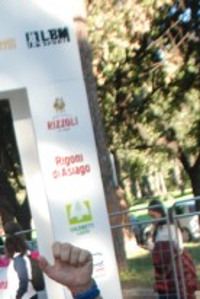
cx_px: -44
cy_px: 395
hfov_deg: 12.7
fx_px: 872
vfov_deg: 18.1
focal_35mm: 105
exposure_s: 1/640
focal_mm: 24
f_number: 4
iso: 1000
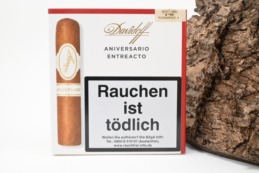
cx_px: 130
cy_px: 86
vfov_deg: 39.1
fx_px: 243
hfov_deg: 56.1
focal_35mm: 34
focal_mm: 22.5
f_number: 22
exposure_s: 1/15
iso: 640
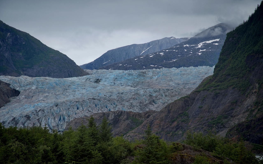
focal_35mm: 123
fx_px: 882
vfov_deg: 10.7
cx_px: 132
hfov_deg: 17.0
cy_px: 83
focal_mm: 120
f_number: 9
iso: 100
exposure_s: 1/320
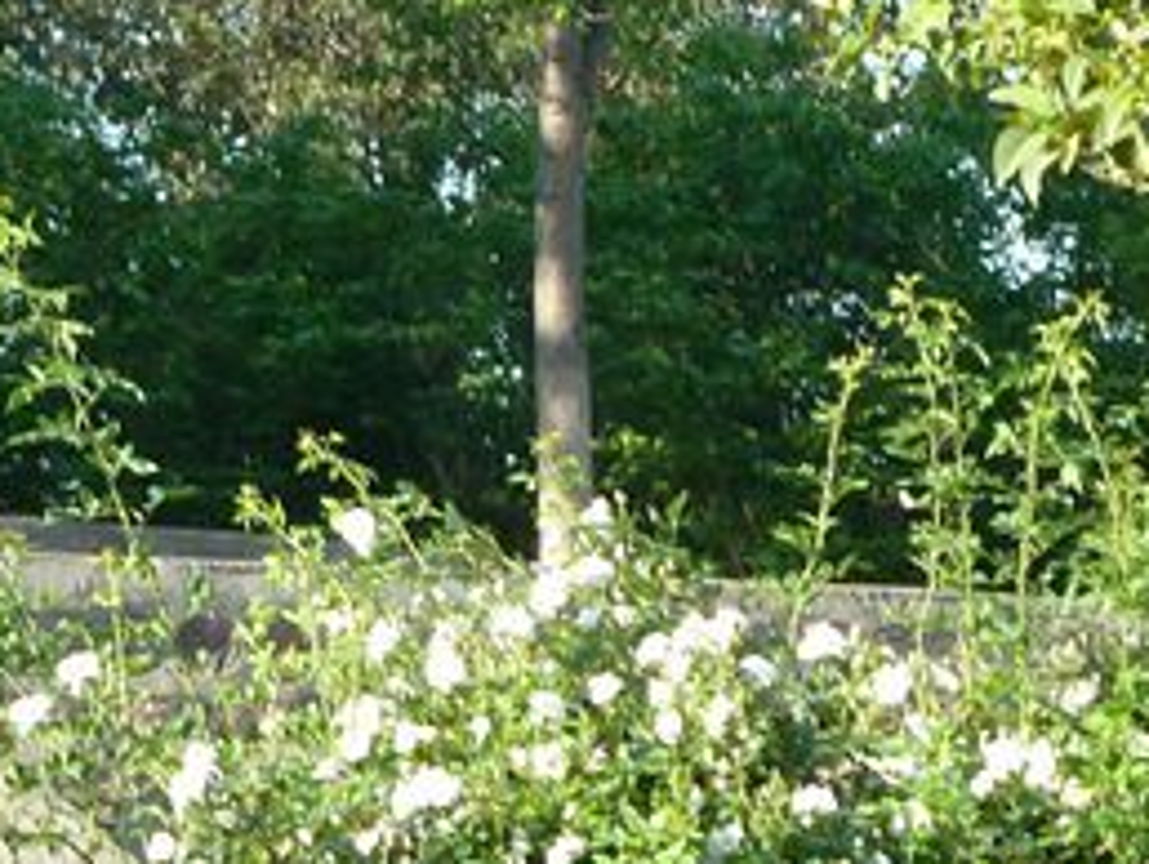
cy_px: 989
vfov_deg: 3.9
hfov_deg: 5.1
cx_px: -971
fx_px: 12658
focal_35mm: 381
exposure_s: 1/80
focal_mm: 15.8
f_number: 4.3
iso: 80
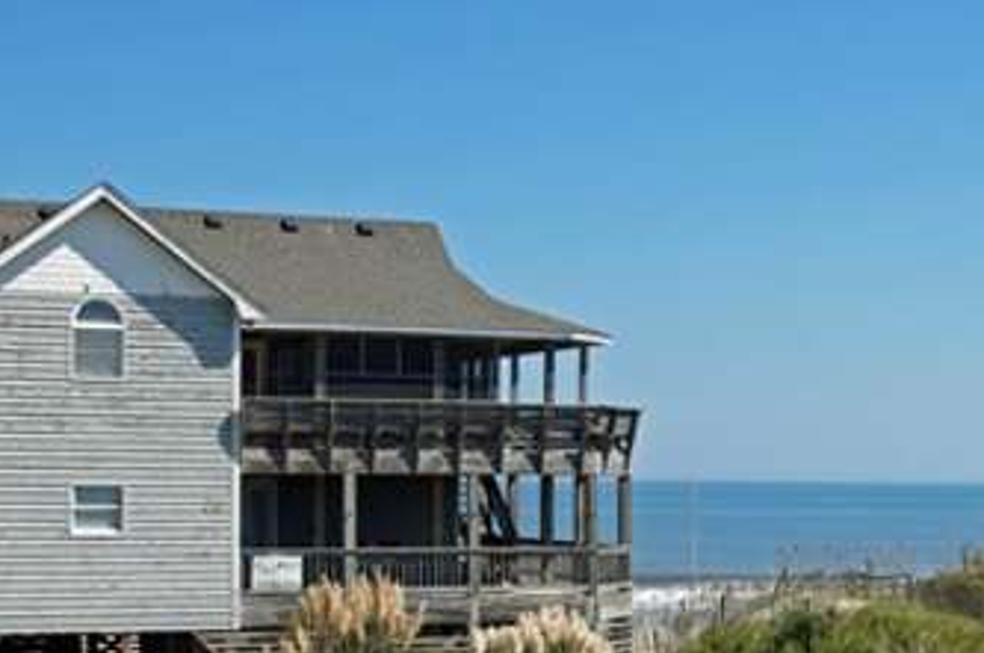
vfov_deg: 16.3
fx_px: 2265
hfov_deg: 24.2
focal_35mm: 83
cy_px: 514
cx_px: 774
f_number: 9
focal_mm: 24
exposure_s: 1/320
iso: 100
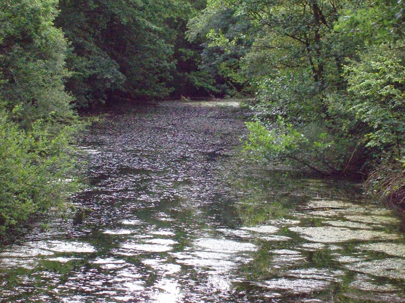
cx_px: 202
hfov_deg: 18.2
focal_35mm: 108
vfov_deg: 13.7
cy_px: 152
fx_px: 1264
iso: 200
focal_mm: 18
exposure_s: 1/128
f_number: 4.8
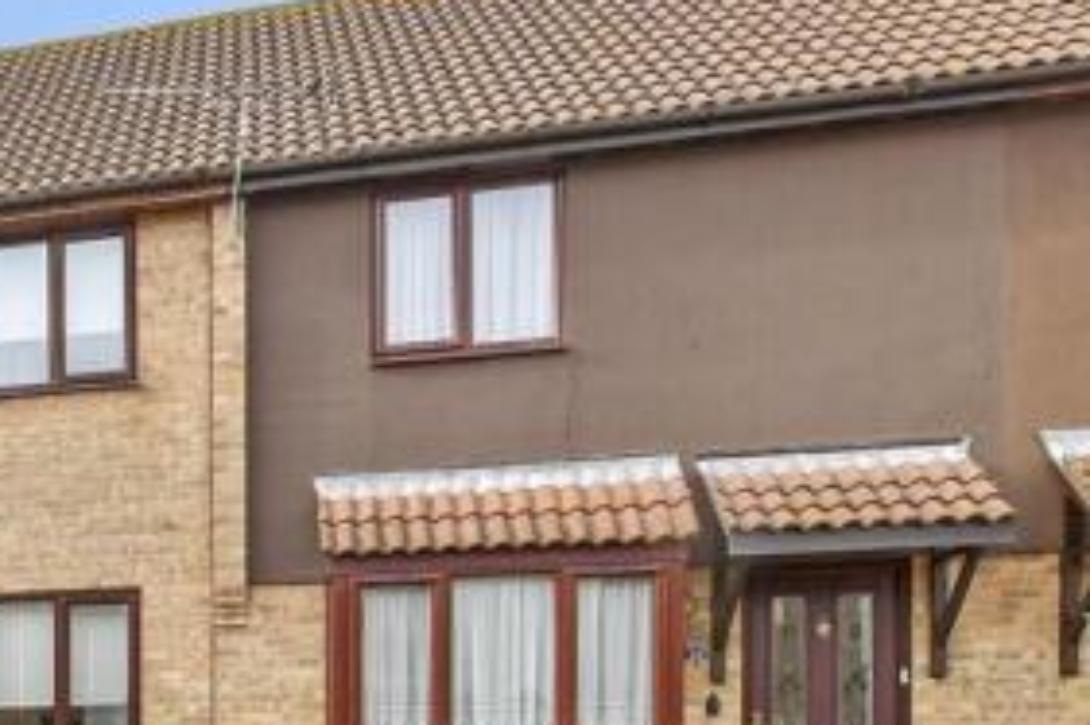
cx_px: 2
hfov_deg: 45.9
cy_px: 514
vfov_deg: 37.2
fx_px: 1059
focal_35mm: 35
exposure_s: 1/160
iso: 160
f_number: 8
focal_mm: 10
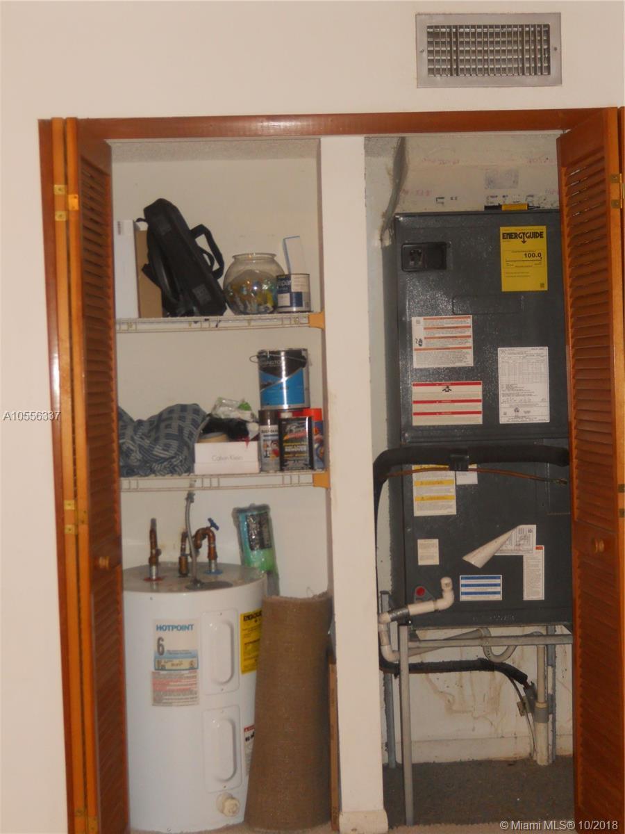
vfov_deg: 41.2
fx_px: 1107
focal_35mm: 46
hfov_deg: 31.5
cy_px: 417
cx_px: 312
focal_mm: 8.3
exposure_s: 1/30
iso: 250
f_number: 3.4
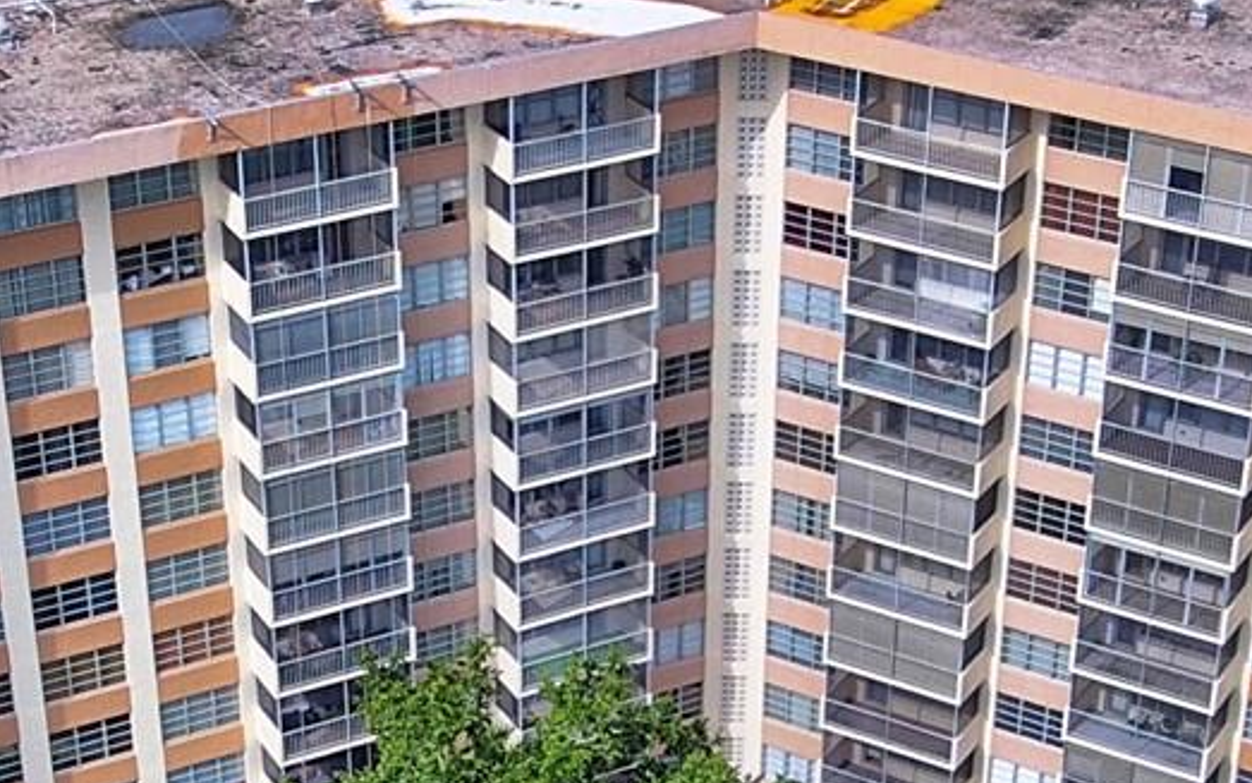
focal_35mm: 83
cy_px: 759
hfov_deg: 24.9
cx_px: 607
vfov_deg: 15.5
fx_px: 2832
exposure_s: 1/541
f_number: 2.8
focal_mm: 3.6
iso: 100
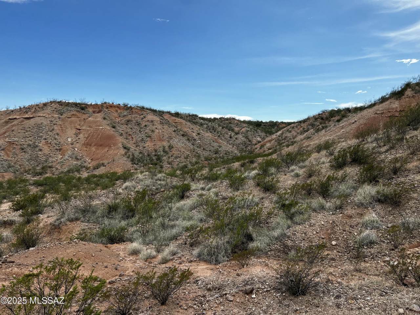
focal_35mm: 26
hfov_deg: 67.3
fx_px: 315
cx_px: 210
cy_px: 158
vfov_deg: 53.1
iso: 50
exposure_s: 1/3165
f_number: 1.5
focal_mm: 5.7
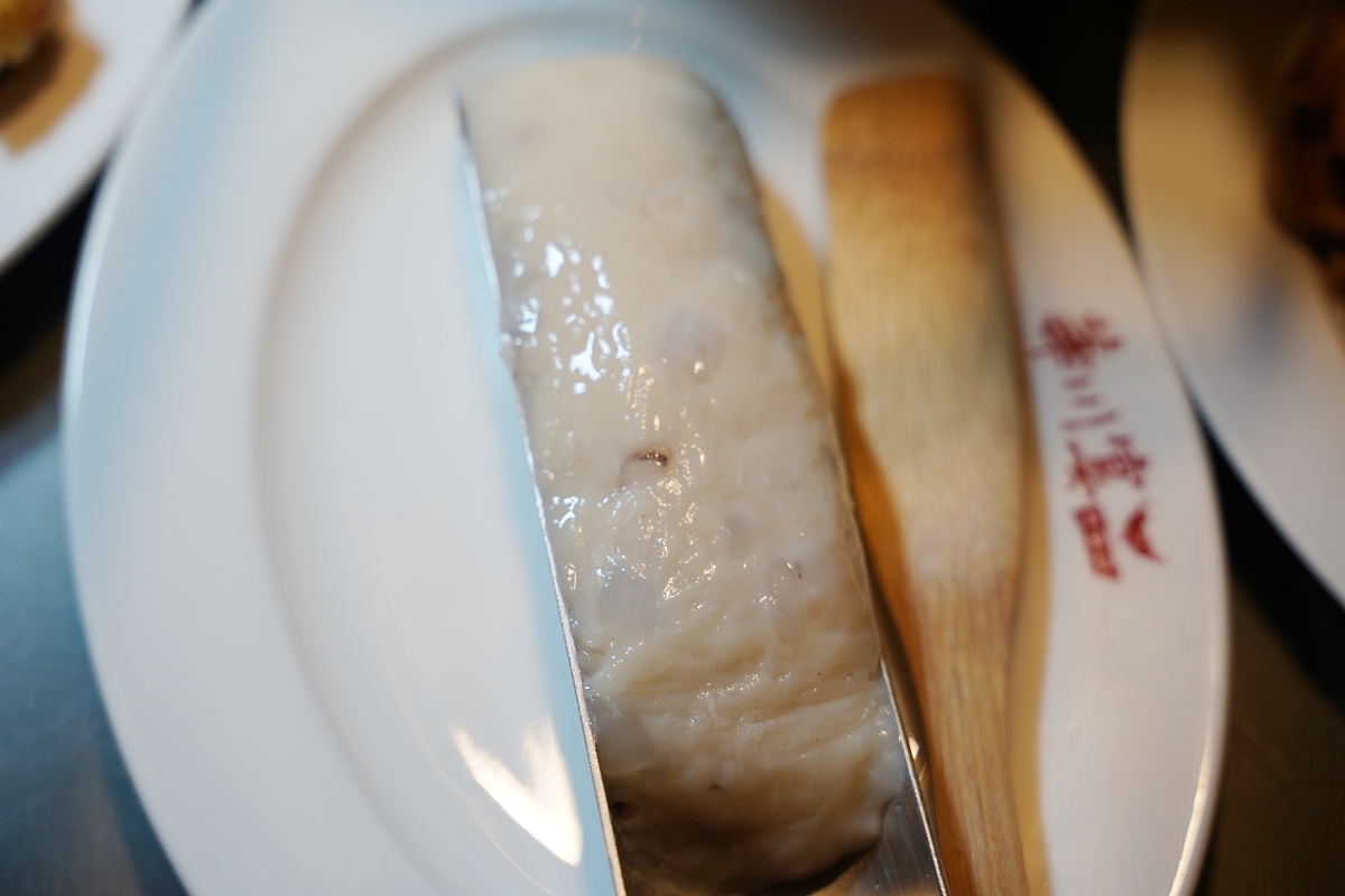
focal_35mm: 75
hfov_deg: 27.0
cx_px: 672
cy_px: 448
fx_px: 2802
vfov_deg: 18.2
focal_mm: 75
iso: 400
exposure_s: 1/80
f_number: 4
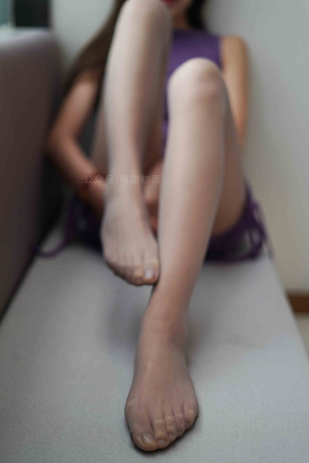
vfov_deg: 39.6
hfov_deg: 27.0
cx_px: 154
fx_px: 643
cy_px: 232
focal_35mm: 50
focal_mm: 50
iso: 400
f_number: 1.8
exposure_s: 1/640
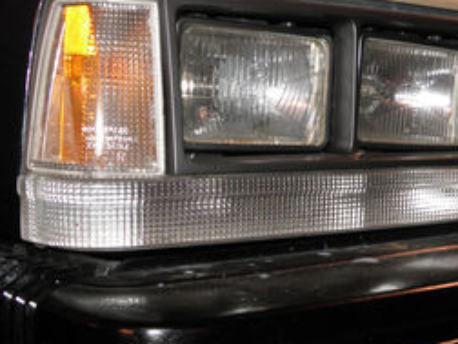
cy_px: 268
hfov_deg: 29.1
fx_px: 873
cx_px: 314
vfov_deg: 22.0
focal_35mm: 66
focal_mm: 4.6
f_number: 2.8
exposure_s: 1/30
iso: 100
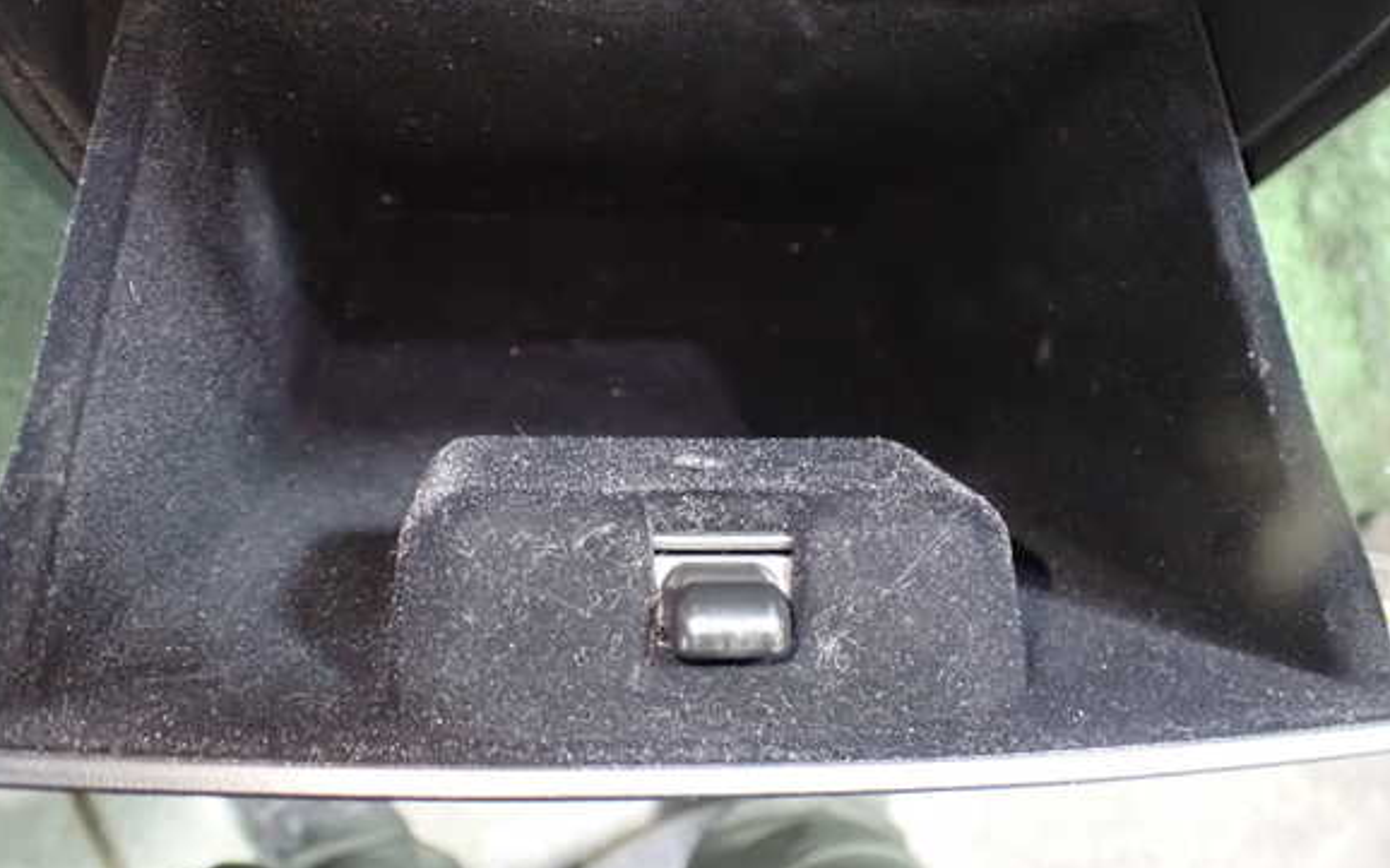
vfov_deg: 38.3
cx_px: 693
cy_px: 438
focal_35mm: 33
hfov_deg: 58.2
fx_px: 1250
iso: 1600
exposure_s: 1/30
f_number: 2.3
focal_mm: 5.4
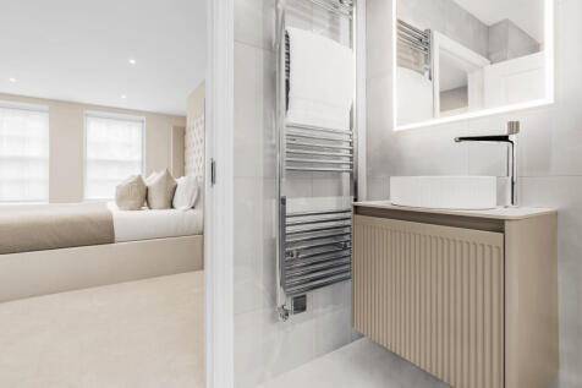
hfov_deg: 96.8
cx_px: 291
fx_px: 259
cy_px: 194
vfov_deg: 73.7
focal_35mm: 16
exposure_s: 1/100
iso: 50
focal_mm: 16
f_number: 4
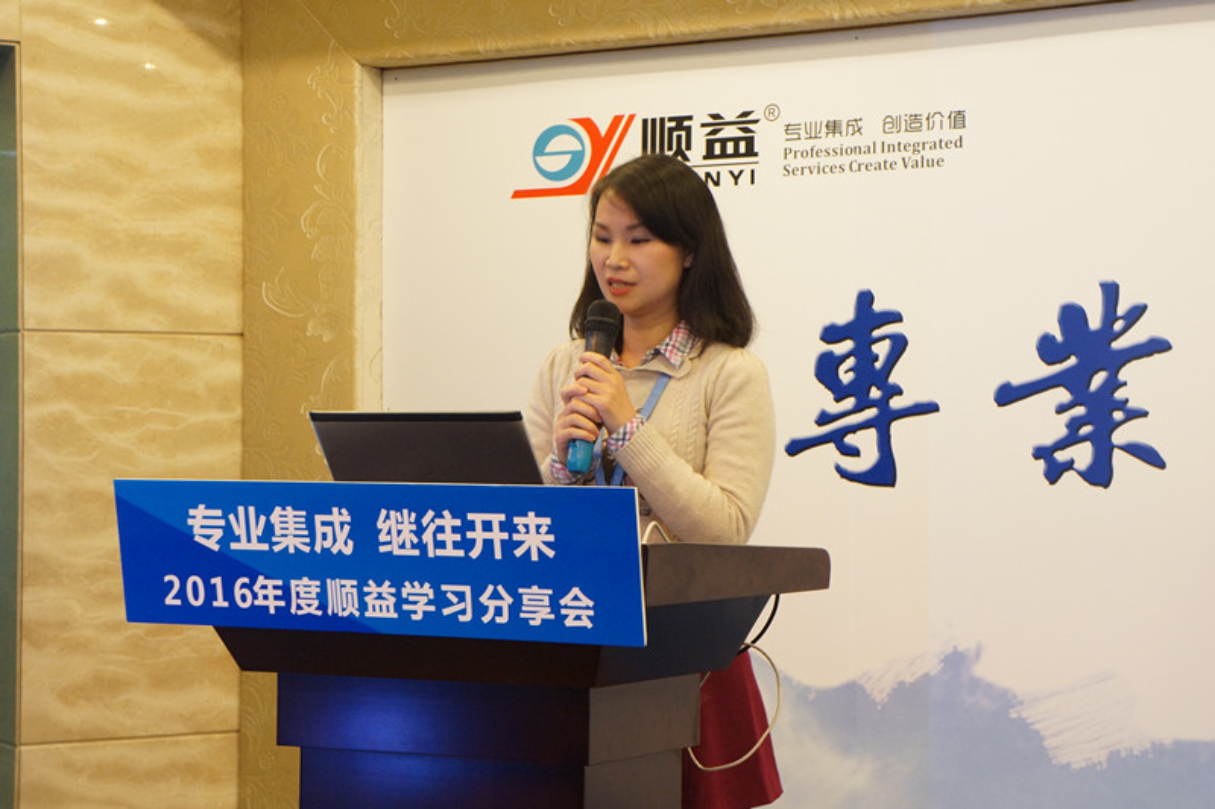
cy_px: 404
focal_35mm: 82
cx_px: 608
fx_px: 2767
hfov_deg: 24.8
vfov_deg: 16.6
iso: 1600
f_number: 8
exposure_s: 1/13
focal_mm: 55
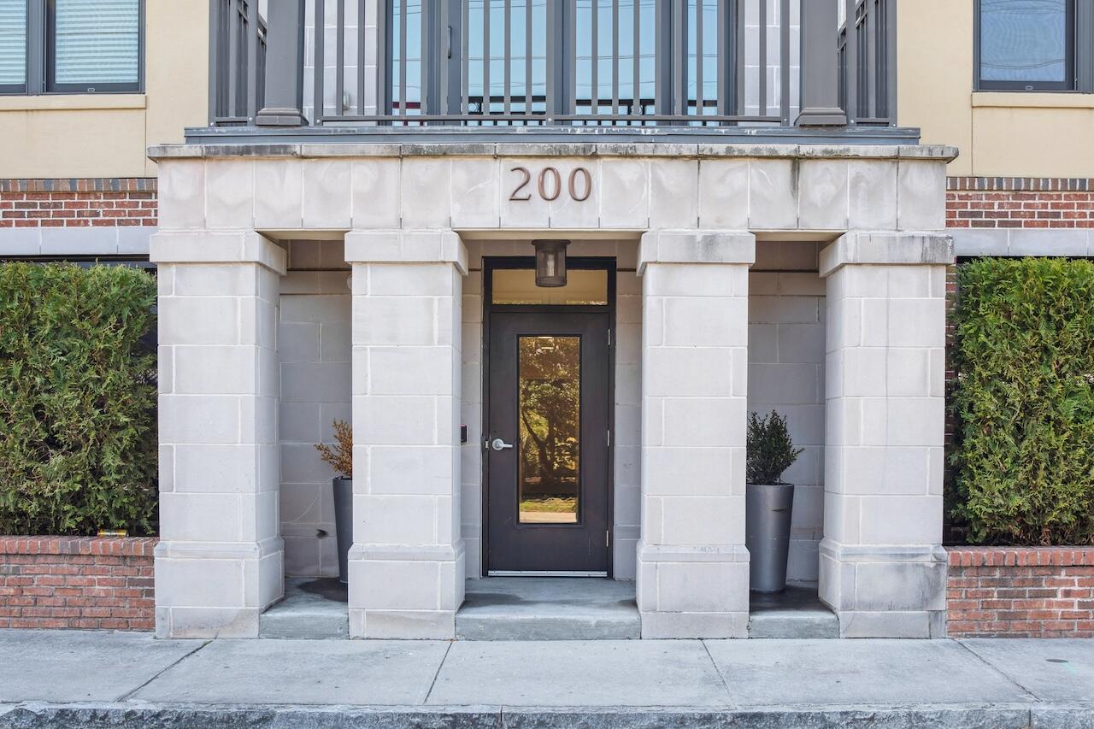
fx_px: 1094
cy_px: 364
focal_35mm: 36
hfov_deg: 53.1
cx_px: 547
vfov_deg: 36.9
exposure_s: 1/160
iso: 125
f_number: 4
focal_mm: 24
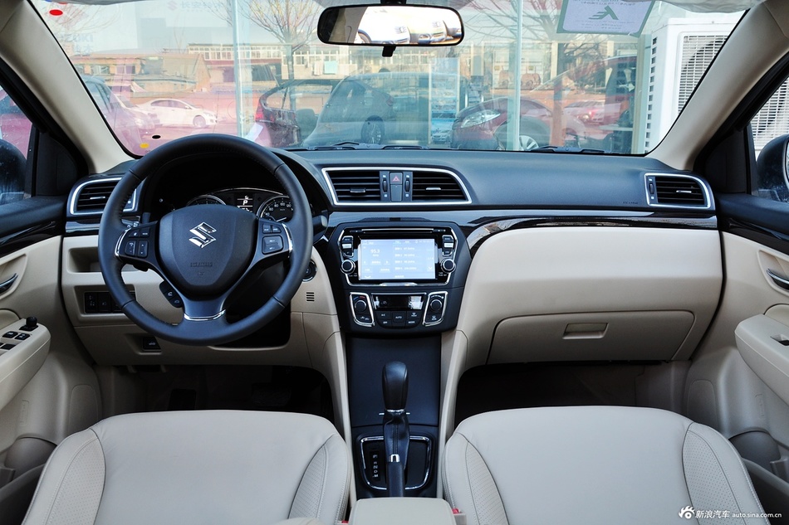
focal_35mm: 33
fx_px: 723
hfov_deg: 57.2
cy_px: 262
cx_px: 394
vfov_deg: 40.0
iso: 250
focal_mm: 22
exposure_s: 1/25
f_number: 7.1
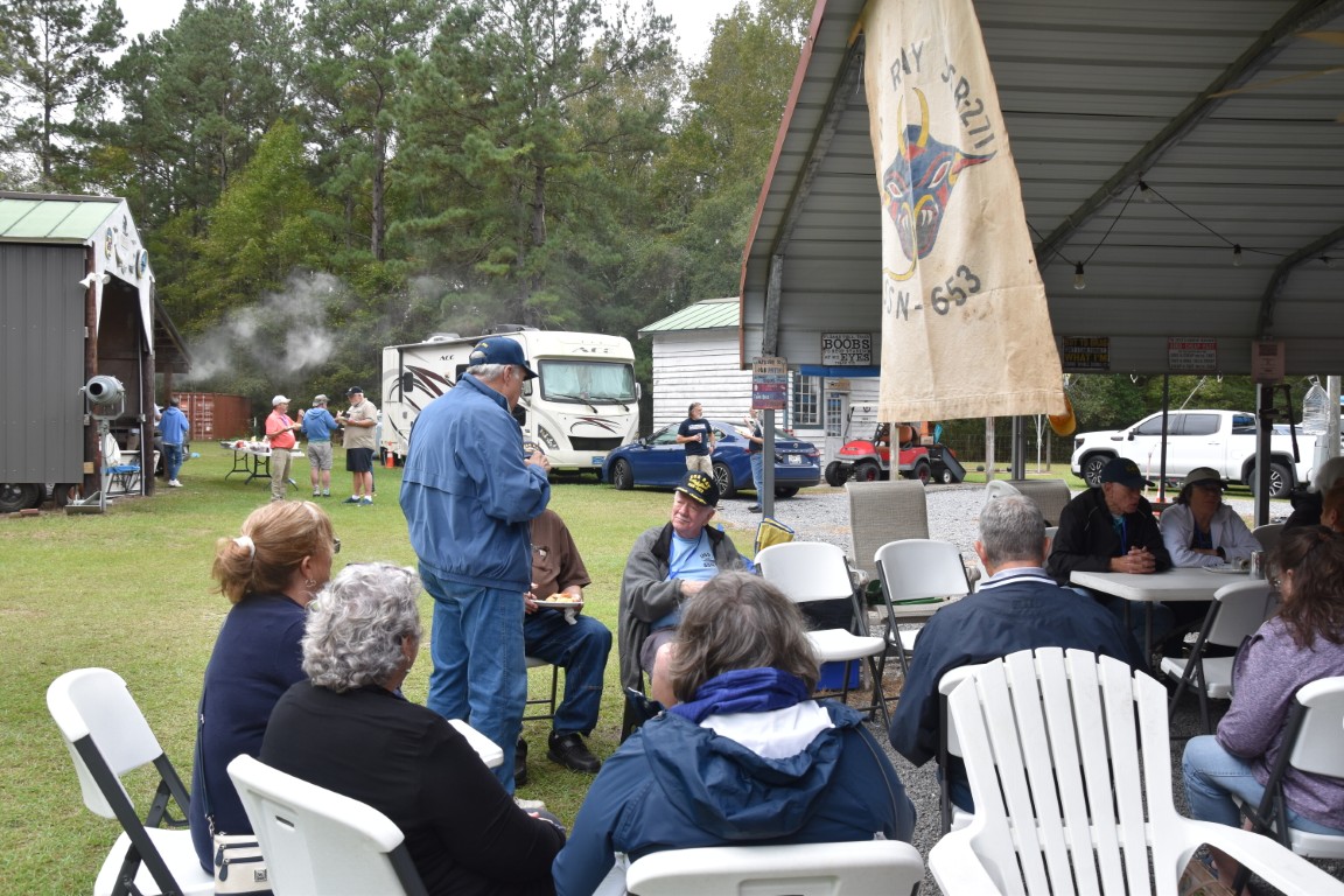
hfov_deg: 59.5
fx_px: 1176
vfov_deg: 41.7
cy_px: 448
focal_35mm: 32
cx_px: 672
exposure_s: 1/250
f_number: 8
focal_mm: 21
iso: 400
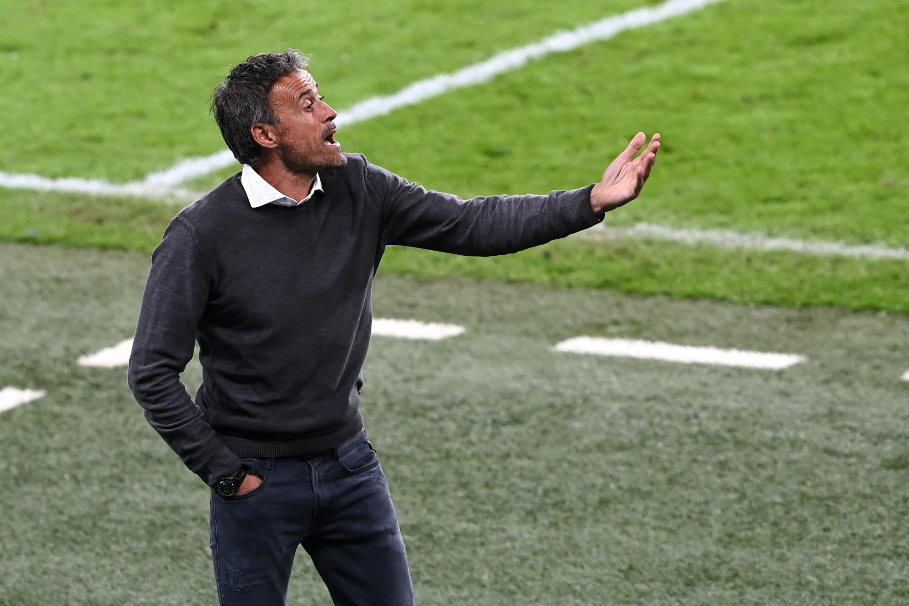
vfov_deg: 3.4
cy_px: 303
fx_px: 10100
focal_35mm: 400
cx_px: 454
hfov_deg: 5.2
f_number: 4.5
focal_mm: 400
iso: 4000
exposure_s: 1/800
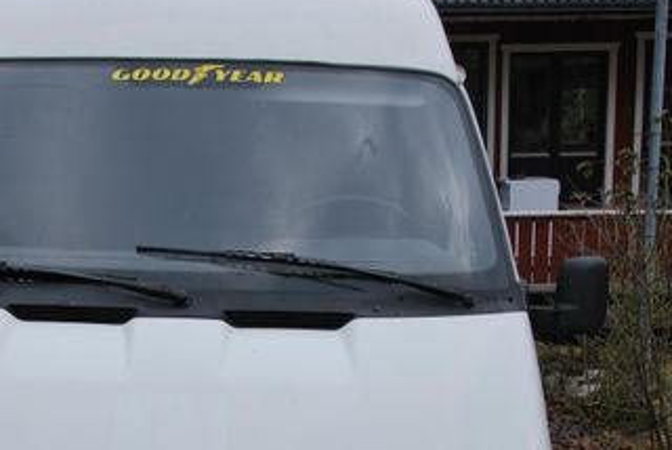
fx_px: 1233
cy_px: 406
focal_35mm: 66
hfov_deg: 30.2
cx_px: 218
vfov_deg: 20.2
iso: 100
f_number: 6.3
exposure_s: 1/160
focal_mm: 22
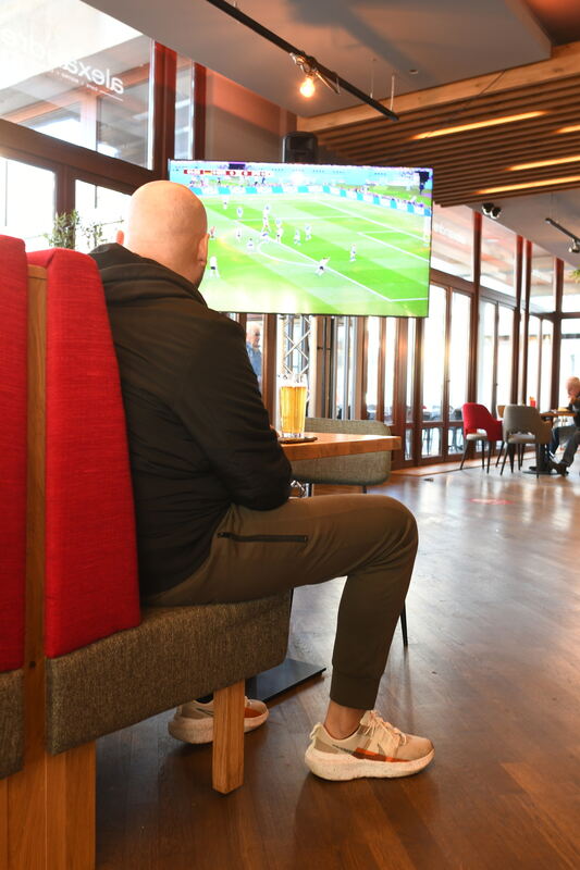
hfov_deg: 43.6
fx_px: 725
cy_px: 435
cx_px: 290
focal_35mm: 30
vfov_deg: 61.9
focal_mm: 20
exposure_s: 1/20
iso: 400
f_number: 3.2
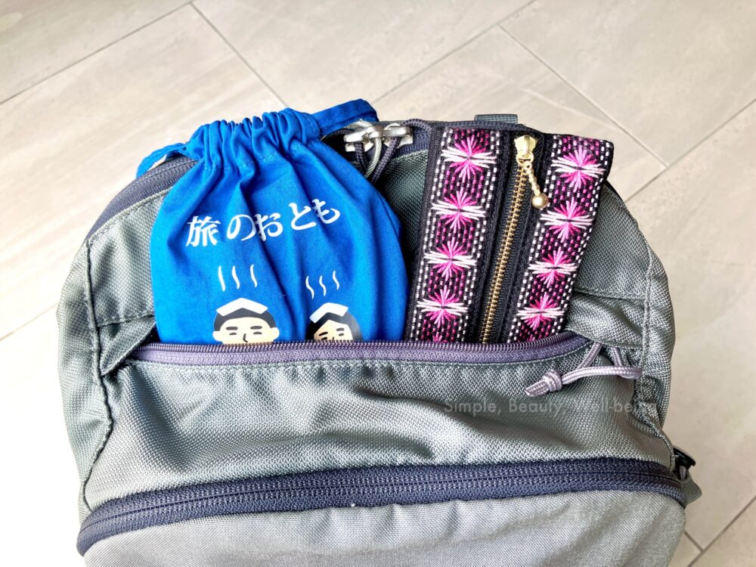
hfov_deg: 63.4
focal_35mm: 28
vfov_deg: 49.7
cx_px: 378
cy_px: 284
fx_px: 612
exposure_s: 1/121
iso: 40
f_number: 1.8
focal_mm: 3.99
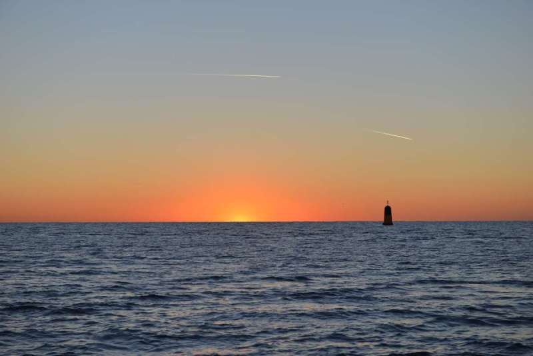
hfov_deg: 28.8
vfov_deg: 19.5
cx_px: 266
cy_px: 178
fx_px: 1037
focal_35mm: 70
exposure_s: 1/100
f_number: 5
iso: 125
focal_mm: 70
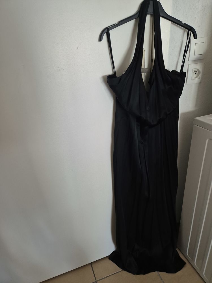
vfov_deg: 73.9
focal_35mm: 23
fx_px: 188
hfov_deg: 58.9
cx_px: 106
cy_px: 142
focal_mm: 5.4
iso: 500
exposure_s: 1/100
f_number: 1.8
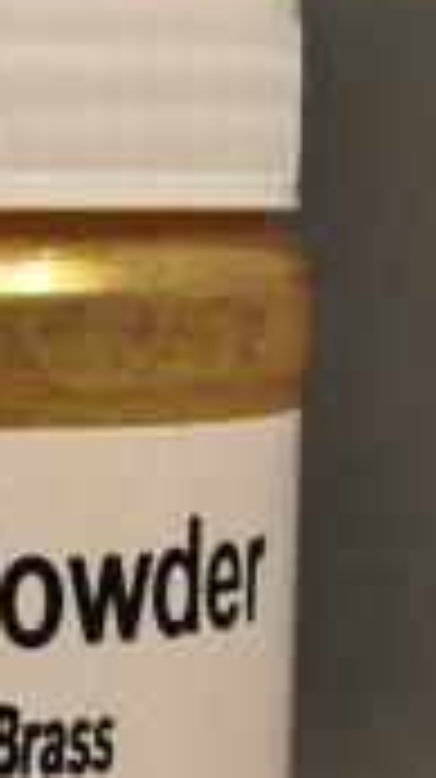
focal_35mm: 120
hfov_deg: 10.0
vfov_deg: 17.6
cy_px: 693
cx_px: -36
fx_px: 2472
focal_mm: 22
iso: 400
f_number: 5
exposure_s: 1/100
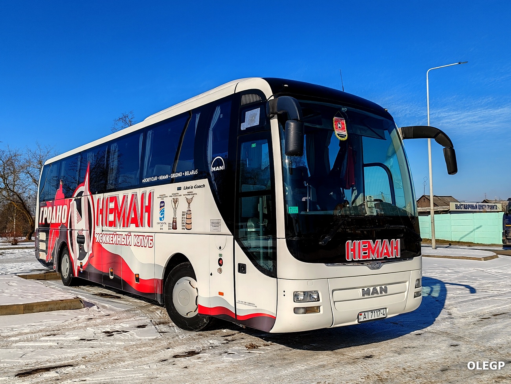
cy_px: 192
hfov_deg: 55.4
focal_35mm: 33
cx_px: 256
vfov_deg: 42.9
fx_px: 487
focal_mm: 6.12
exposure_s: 1/1400
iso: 50
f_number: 1.9
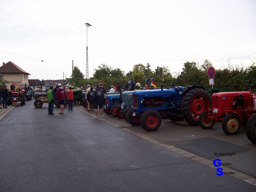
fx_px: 251
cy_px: 96
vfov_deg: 41.8
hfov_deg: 54.0
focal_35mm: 34
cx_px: 128
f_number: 2.7
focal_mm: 5.6
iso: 80
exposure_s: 1/116
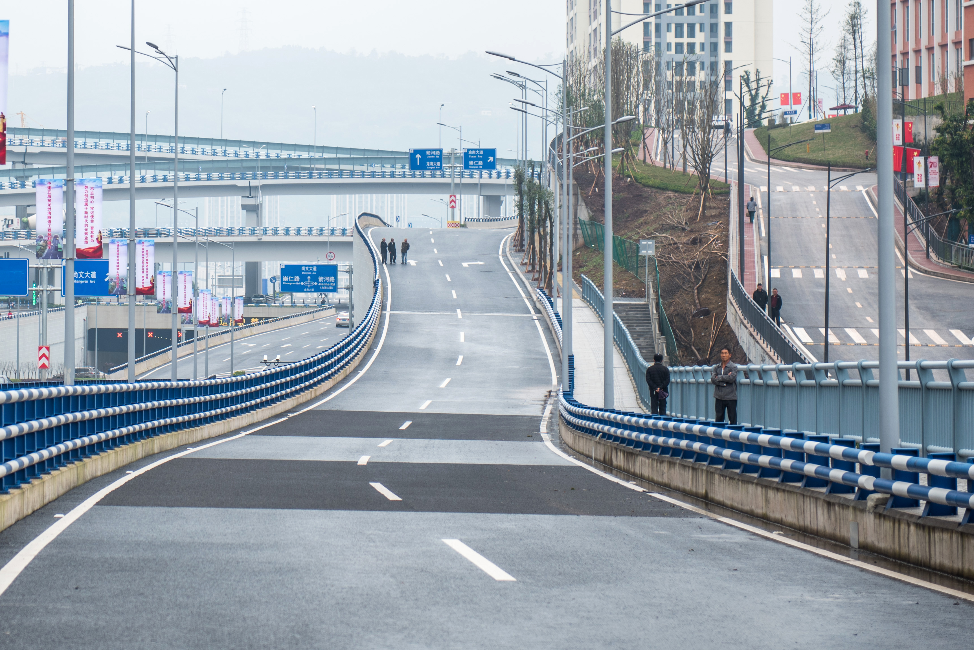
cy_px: 96
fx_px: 3302
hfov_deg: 16.7
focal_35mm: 122
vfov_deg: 11.2
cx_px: 213
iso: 100
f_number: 2.8
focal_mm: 70
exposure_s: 1/125
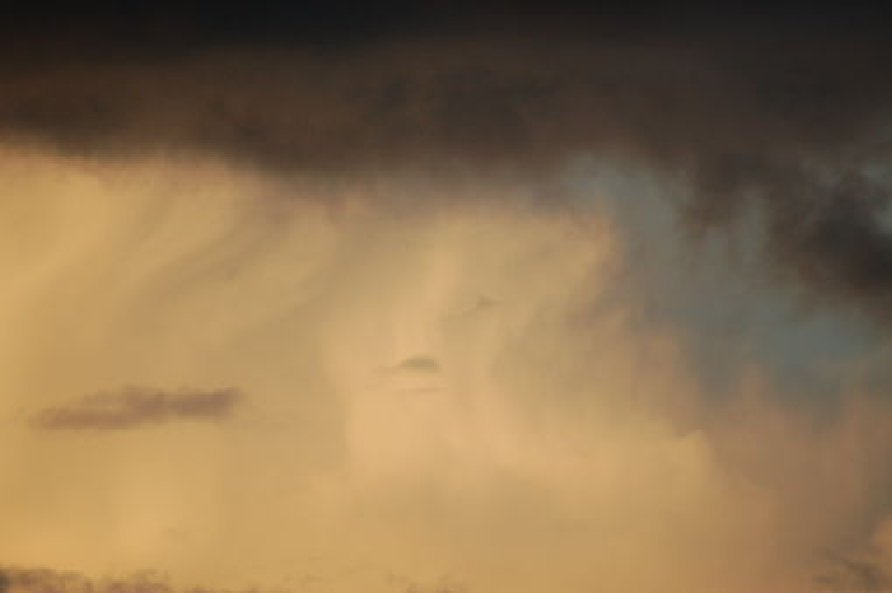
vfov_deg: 3.0
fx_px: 11139
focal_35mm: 450
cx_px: 446
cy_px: 296
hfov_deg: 4.6
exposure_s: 1/800
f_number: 5.6
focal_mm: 300
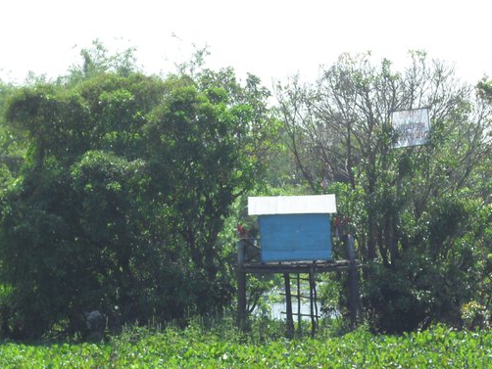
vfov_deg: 8.2
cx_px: 301
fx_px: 2560
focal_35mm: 180
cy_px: 260
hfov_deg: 11.0
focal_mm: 18.6
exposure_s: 1/400
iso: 100
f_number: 5.2
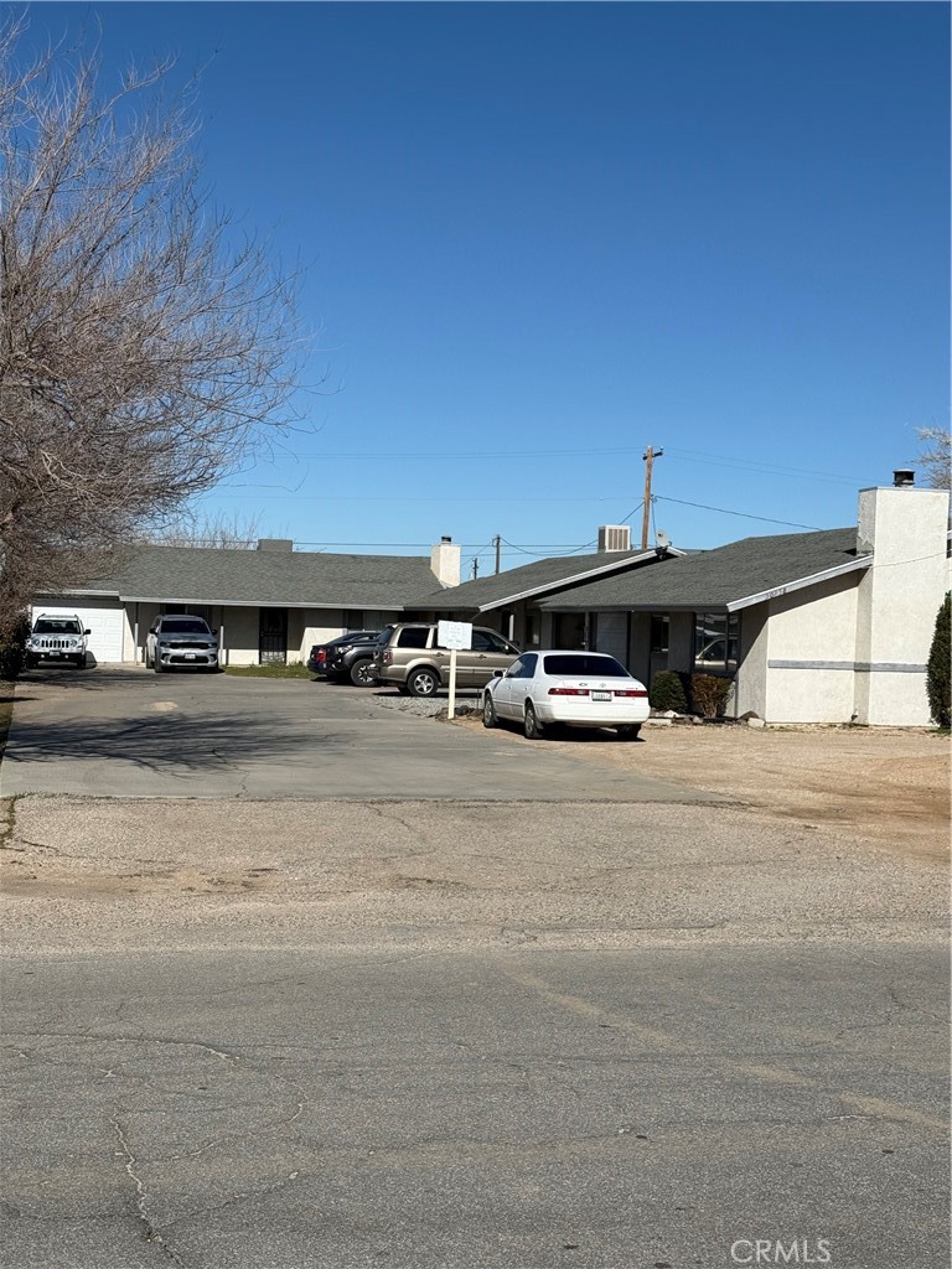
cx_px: 476
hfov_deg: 30.3
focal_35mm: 48
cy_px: 634
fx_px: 1760
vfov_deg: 39.7
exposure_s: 1/11364
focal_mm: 6.76
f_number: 1.78
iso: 80
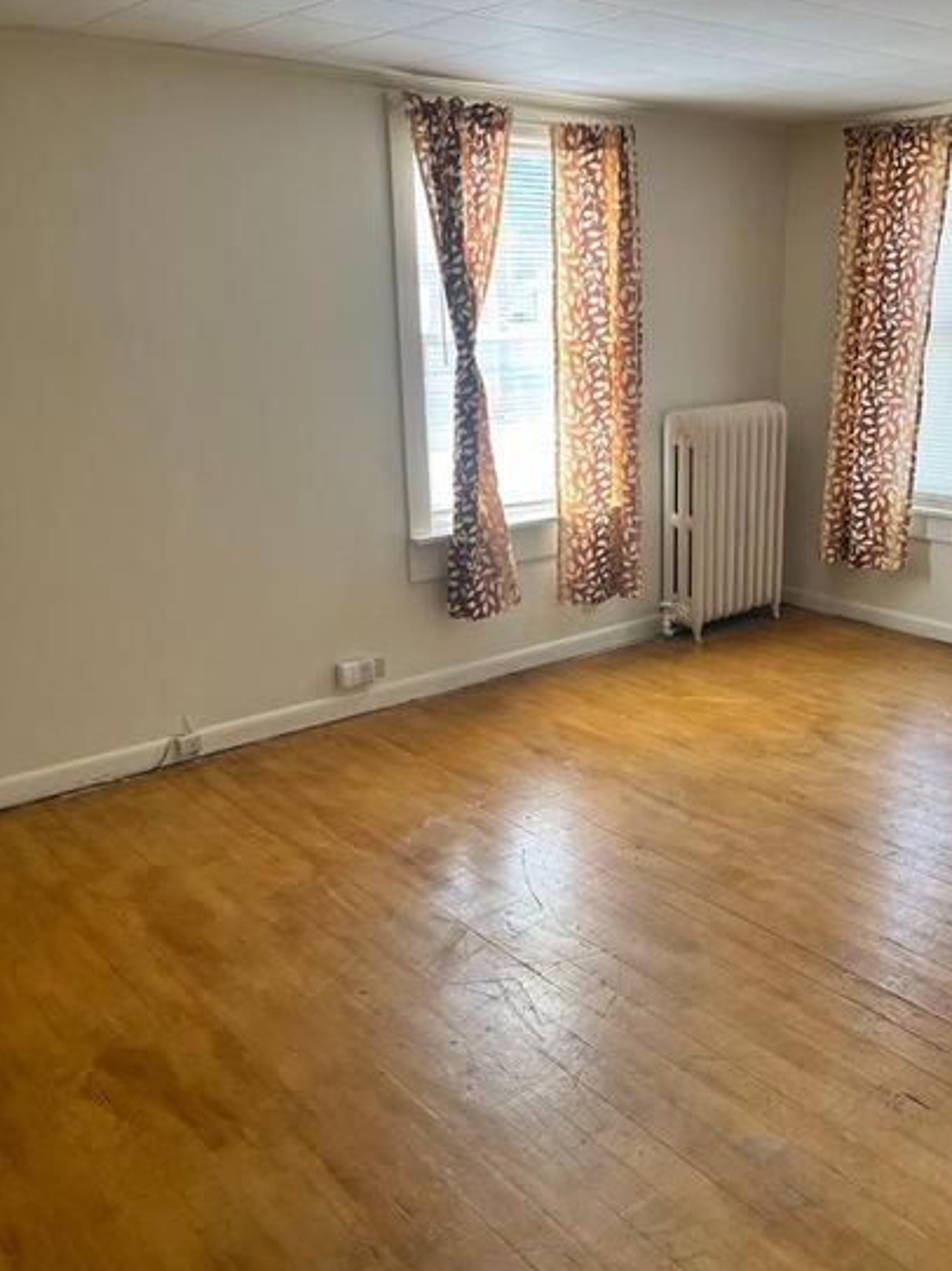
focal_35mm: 32
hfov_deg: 43.8
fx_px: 1174
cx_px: 584
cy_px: 634
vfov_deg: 56.8
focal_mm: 5.1
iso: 125
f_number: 1.6
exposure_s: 1/120
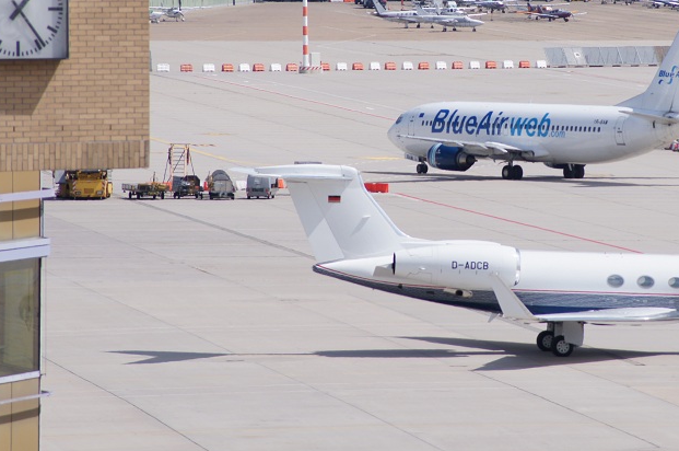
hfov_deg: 4.3
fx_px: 8945
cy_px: 119
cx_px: 488
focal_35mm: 475
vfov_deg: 2.9
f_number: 10
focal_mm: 200
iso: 100
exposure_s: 1/400
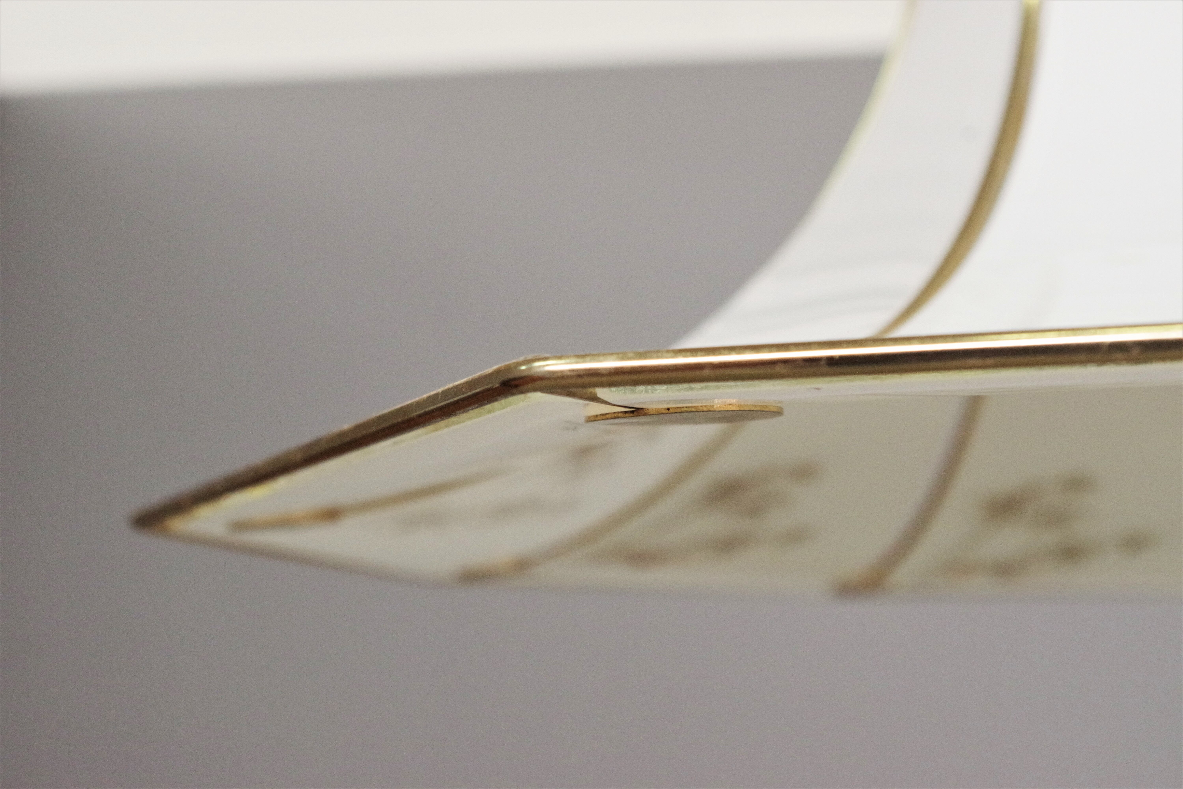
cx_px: 592
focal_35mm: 46
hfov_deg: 42.7
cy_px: 394
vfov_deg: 29.2
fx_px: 1511
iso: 3200
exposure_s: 1/125
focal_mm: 30.63
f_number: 5.6
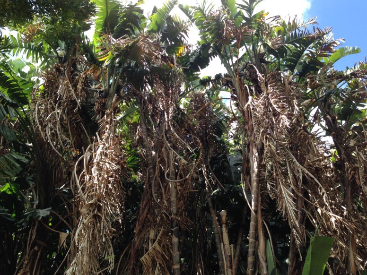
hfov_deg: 54.0
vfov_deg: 41.8
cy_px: 134
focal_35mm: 34
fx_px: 360
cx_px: 186
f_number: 2.4
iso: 50
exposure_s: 1/345
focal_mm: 4.12
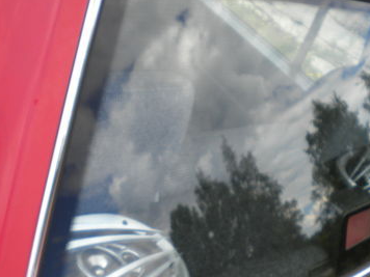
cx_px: 206
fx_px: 673
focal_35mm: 63
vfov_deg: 23.0
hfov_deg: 30.7
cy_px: 211
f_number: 3.1
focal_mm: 6.3
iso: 99
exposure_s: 1/458
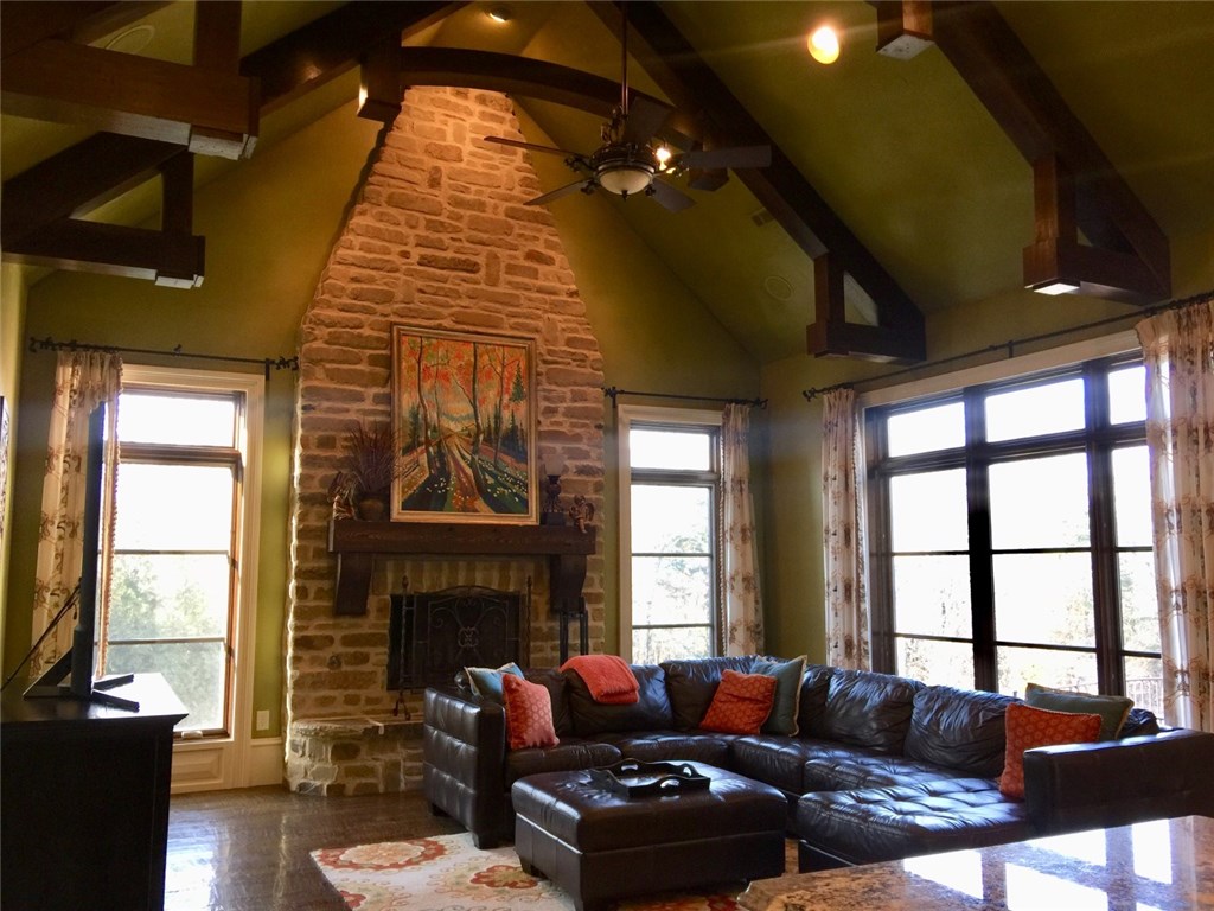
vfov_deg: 48.2
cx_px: 607
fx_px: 1017
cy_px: 456
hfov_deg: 61.7
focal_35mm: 29
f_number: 2.2
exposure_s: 1/15
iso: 40
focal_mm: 4.15
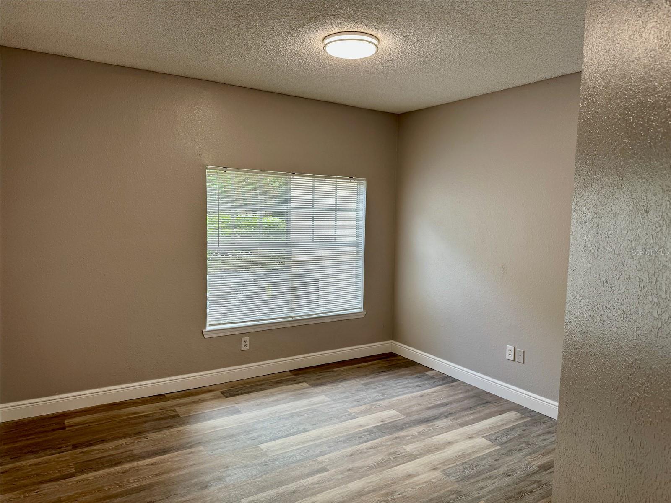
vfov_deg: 56.8
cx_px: 336
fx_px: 465
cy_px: 252
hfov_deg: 71.6
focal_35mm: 24
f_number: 1.78
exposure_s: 1/120
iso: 80
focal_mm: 6.76
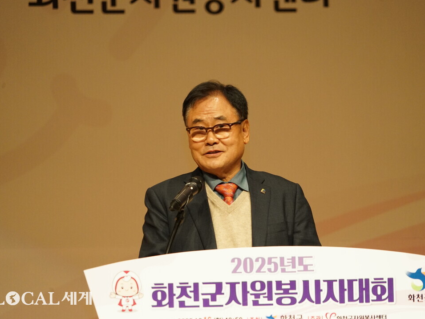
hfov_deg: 7.6
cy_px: 159
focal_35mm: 261
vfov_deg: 5.7
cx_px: 232
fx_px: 3204
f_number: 6.3
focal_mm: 240
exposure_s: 1/80
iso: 2000
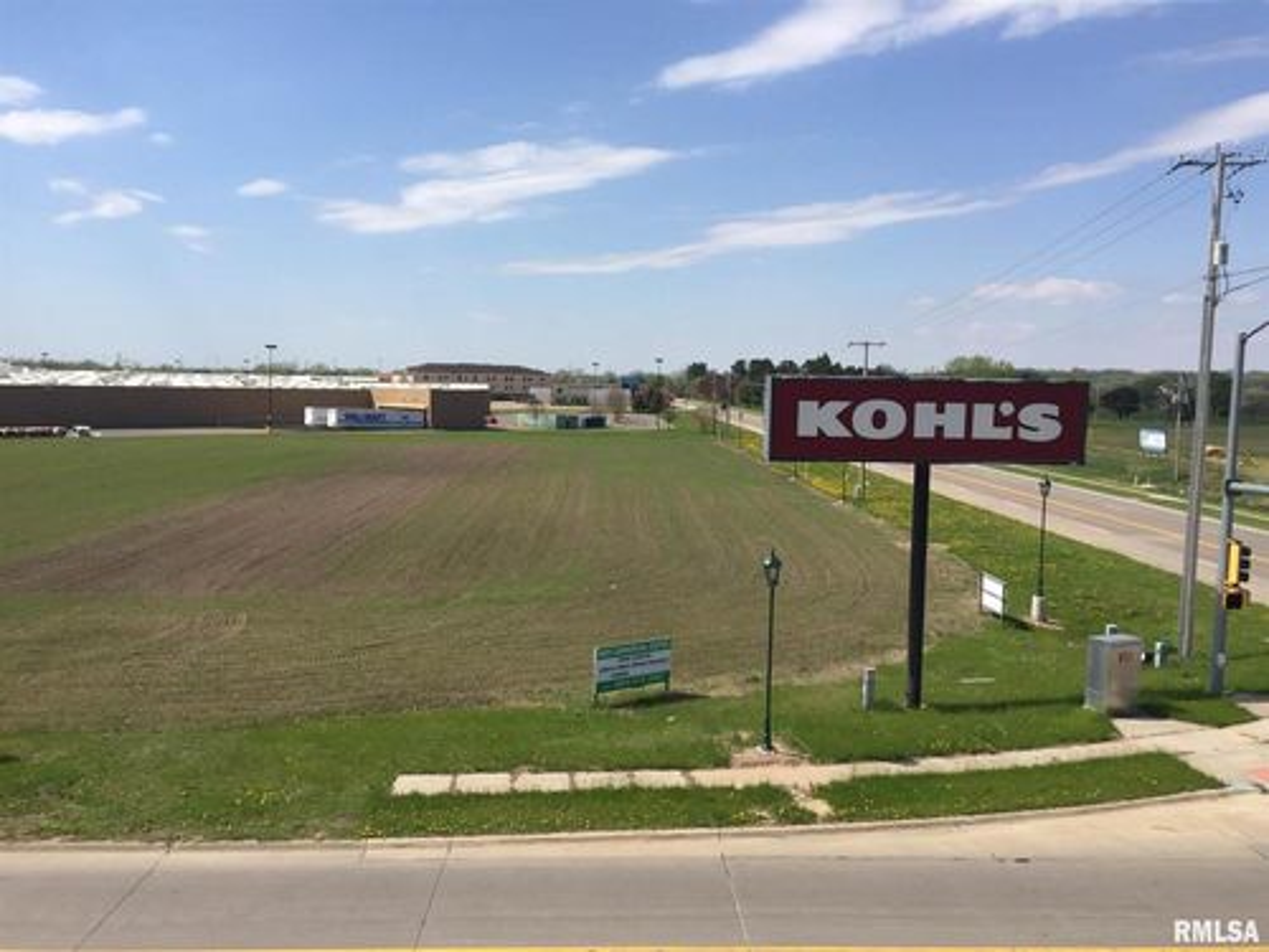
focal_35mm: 29
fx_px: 1063
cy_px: 476
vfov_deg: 48.2
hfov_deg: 61.7
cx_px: 634
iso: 32
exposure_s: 1/2475
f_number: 2.2
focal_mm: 4.15
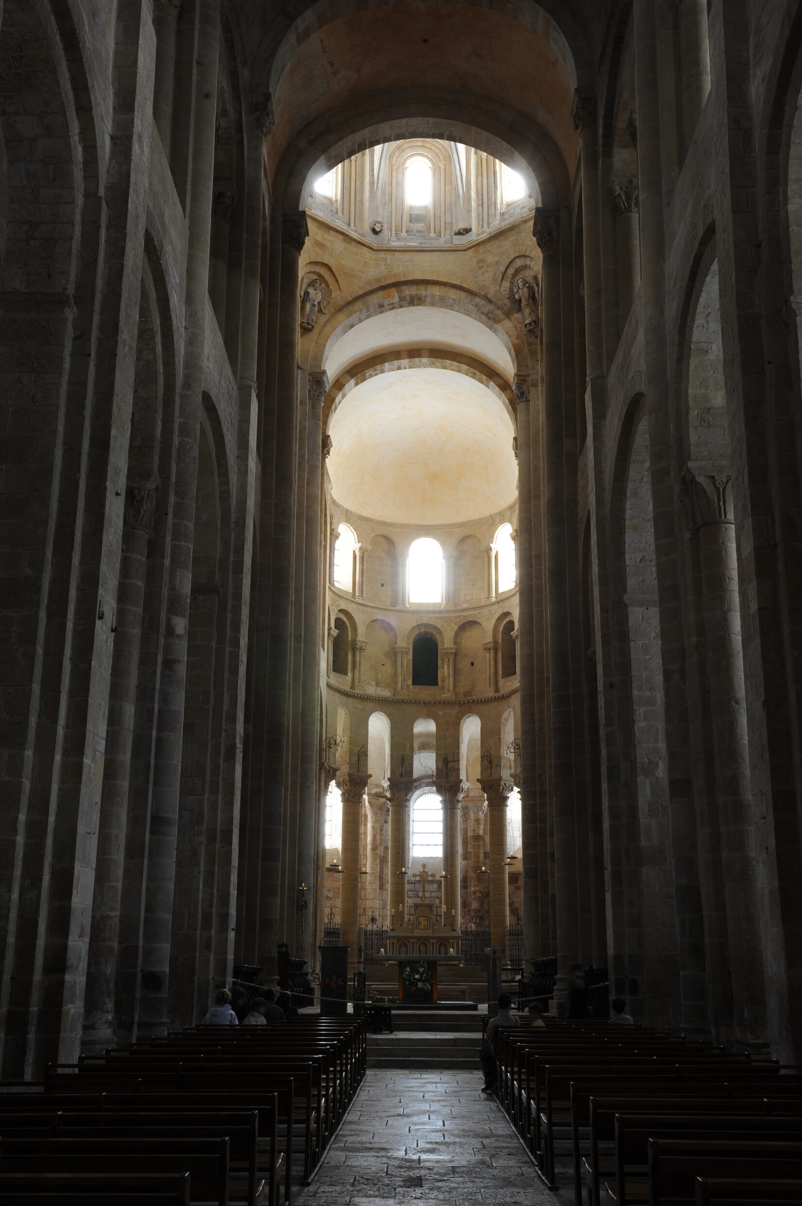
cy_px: 603
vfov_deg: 53.2
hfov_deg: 36.8
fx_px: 1205
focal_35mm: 36
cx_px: 401
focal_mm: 36
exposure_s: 1
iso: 200
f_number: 14
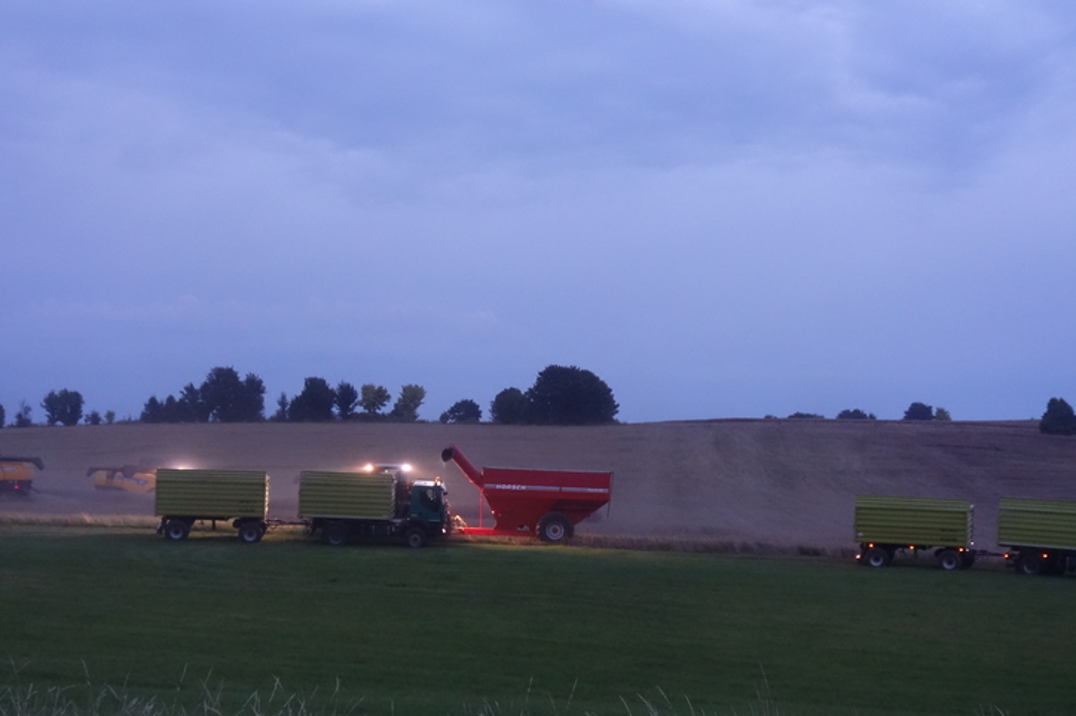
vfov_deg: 20.0
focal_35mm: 68
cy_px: 367
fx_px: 2031
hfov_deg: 29.7
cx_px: 532
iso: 800
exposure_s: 1/30
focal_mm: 15.1
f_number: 2.8
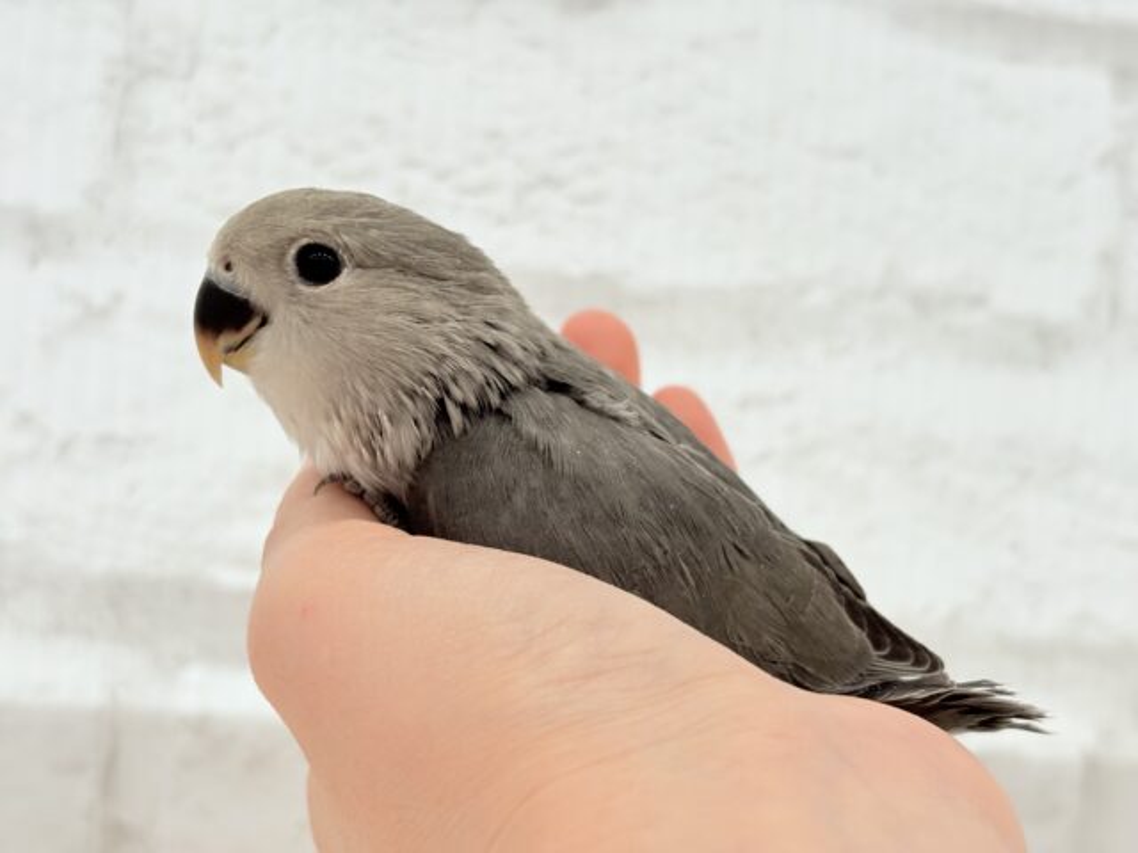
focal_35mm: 52
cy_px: 426
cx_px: 569
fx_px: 1709
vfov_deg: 28.0
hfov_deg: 36.8
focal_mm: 5.96
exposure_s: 1/100
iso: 50
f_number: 1.6
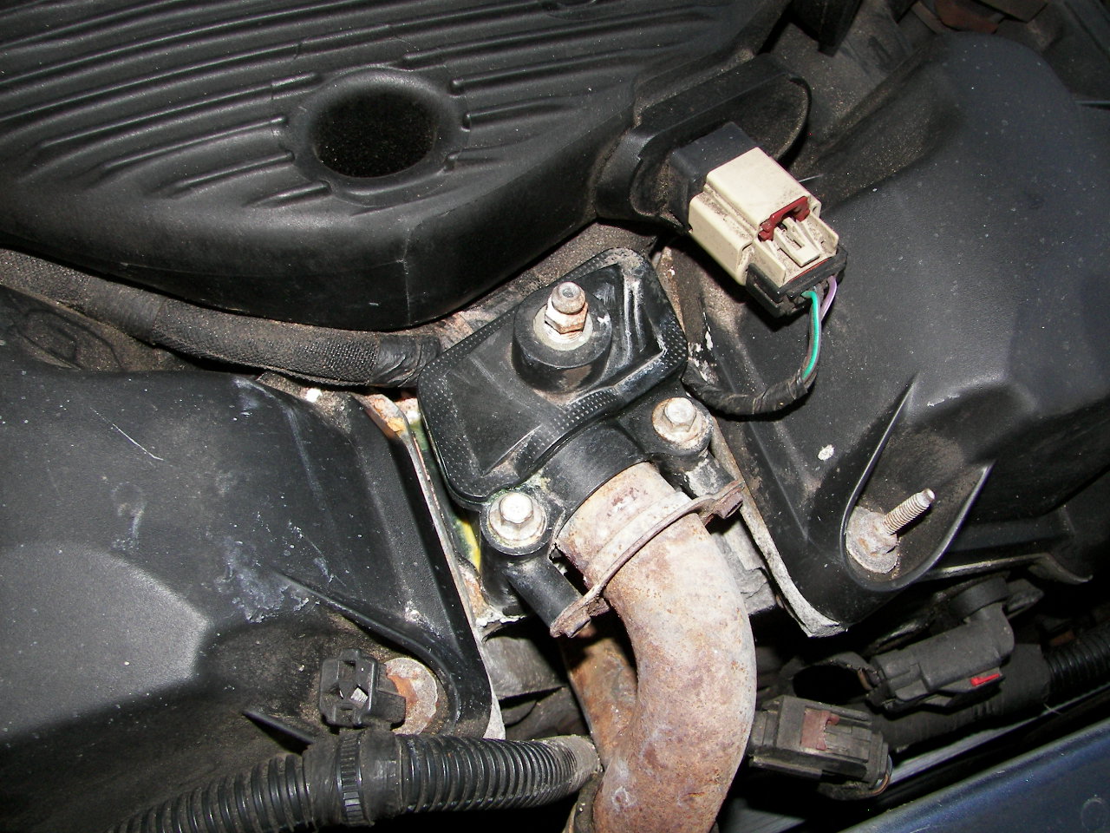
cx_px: 555
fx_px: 1154
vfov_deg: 39.7
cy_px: 416
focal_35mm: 36
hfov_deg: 51.4
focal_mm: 6
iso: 100
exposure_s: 1/30
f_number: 2.8
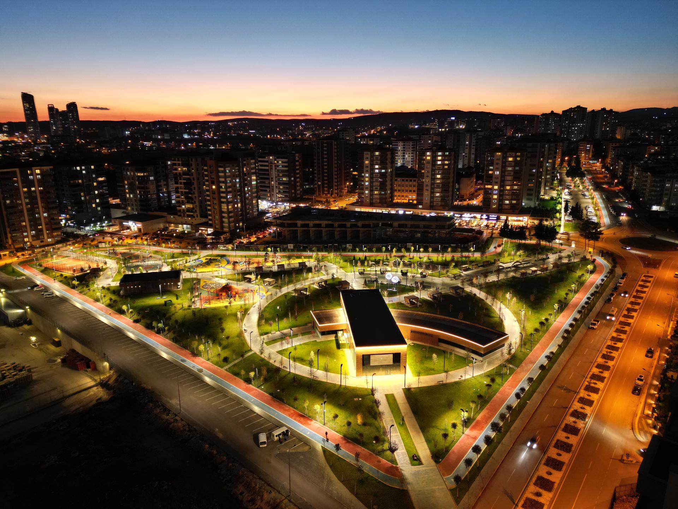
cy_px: 254
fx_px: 470
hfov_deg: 71.6
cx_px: 339
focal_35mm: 24
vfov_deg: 56.8
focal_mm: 6.72
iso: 420
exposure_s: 1/15
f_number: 1.7
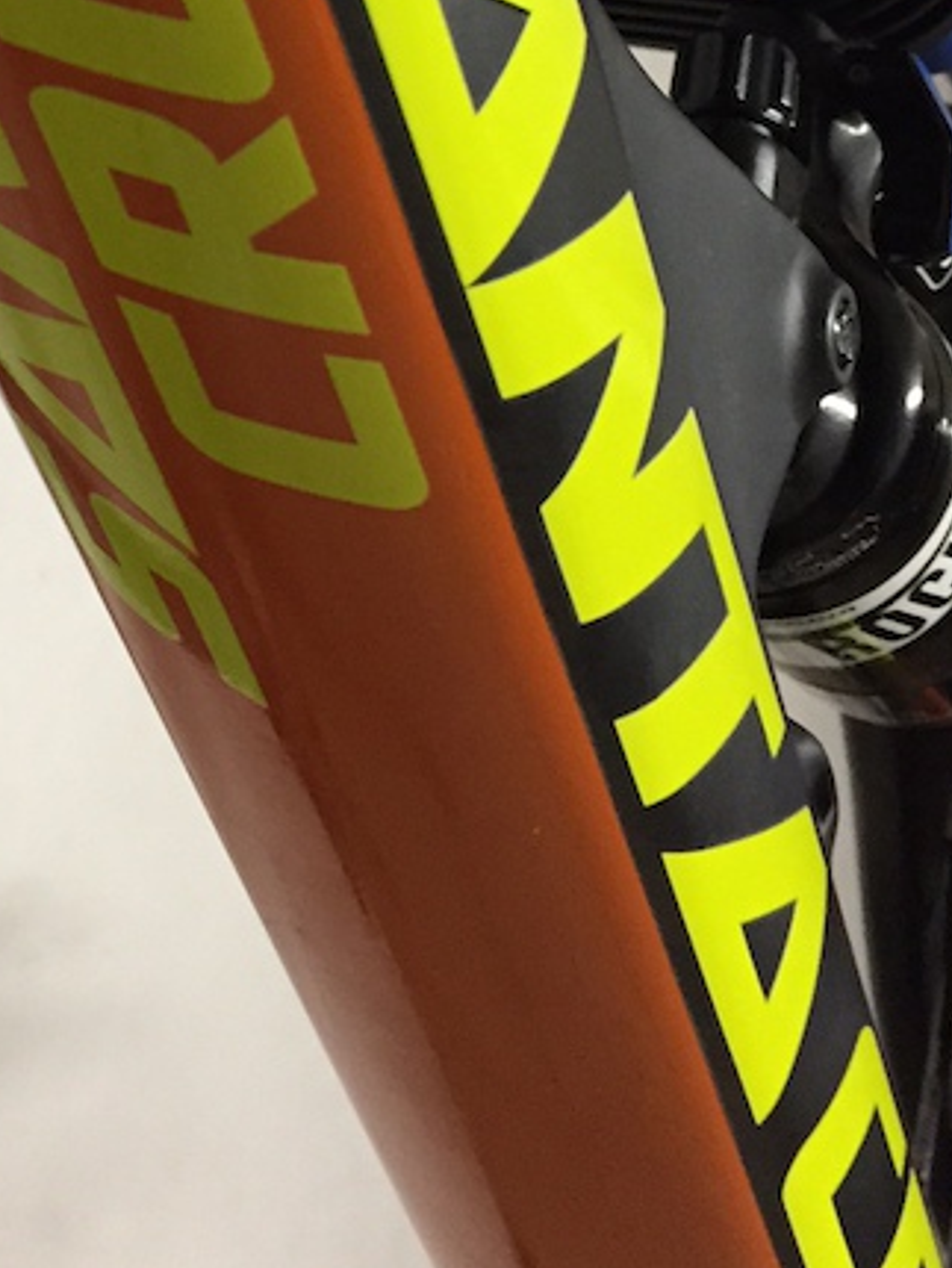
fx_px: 2528
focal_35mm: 69
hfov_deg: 20.8
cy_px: 3
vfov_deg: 26.6
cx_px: 50
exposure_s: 1/33
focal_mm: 4.15
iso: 200
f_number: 2.2
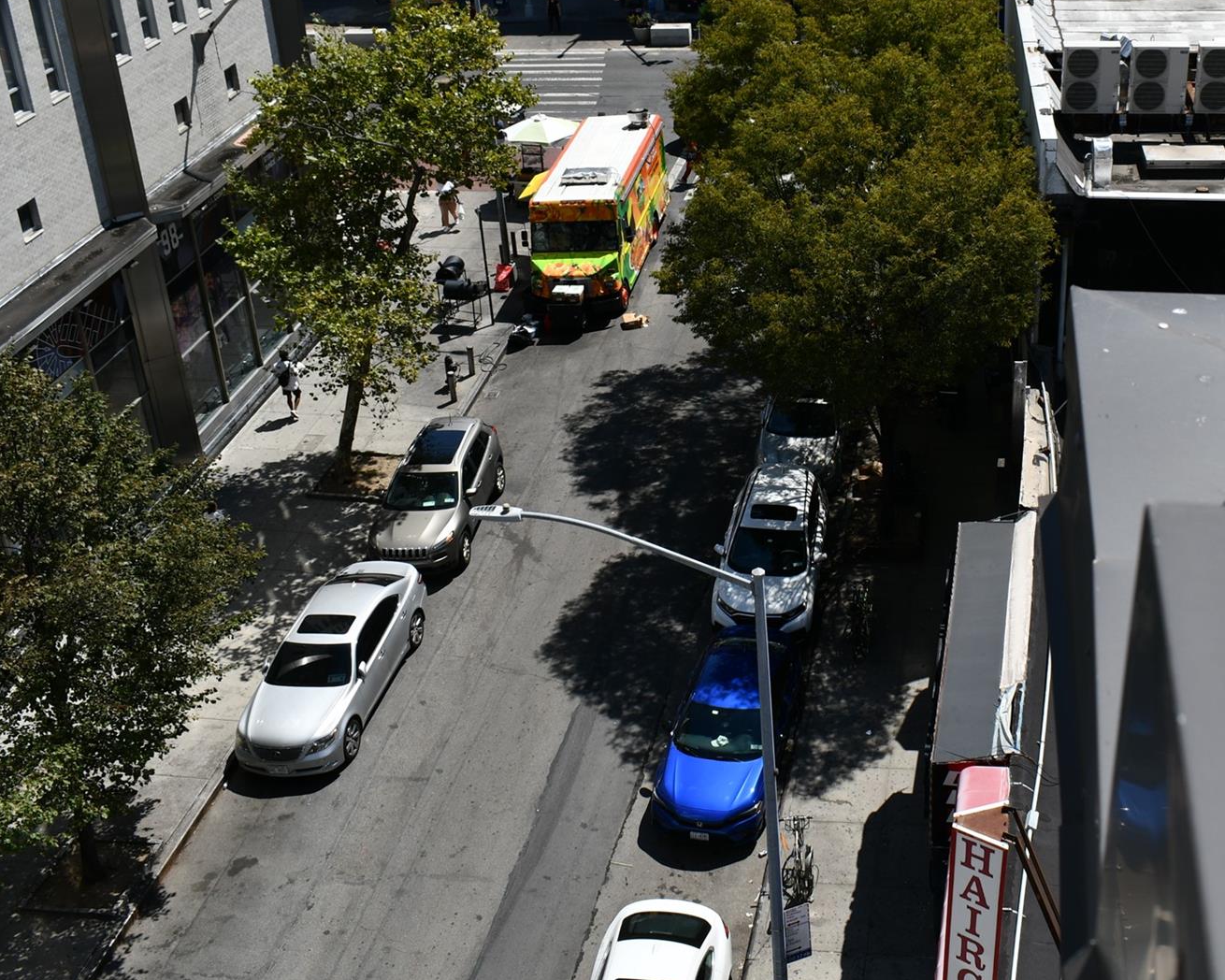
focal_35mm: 44
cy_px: 371
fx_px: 1595
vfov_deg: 34.0
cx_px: 851
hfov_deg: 41.3
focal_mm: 20
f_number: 9
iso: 100
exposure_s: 1/320
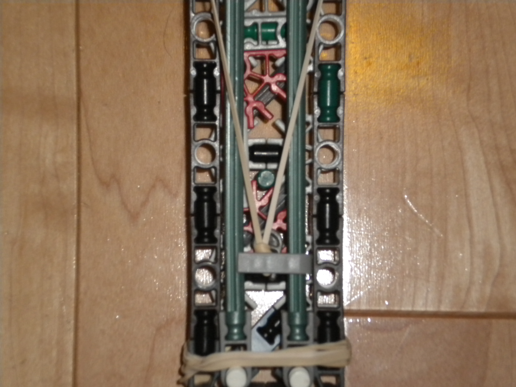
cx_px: 258
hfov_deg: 18.7
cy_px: 194
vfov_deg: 14.1
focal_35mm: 105
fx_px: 1565
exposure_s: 1/60
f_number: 5.9
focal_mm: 18.9
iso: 400
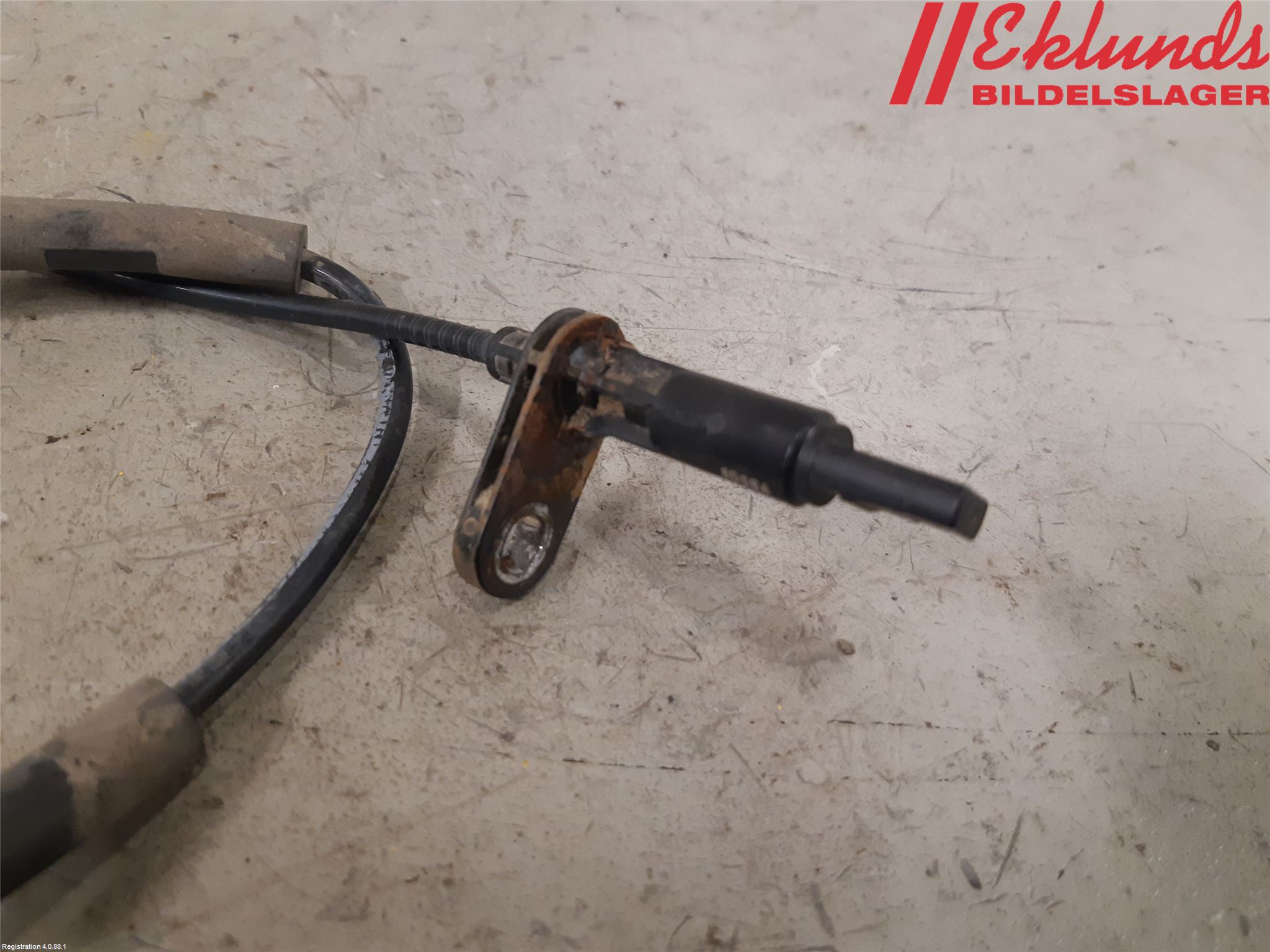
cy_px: 476
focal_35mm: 26
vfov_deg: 53.1
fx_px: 954
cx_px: 635
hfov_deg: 67.3
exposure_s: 1/50
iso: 200
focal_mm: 3.93
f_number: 1.7
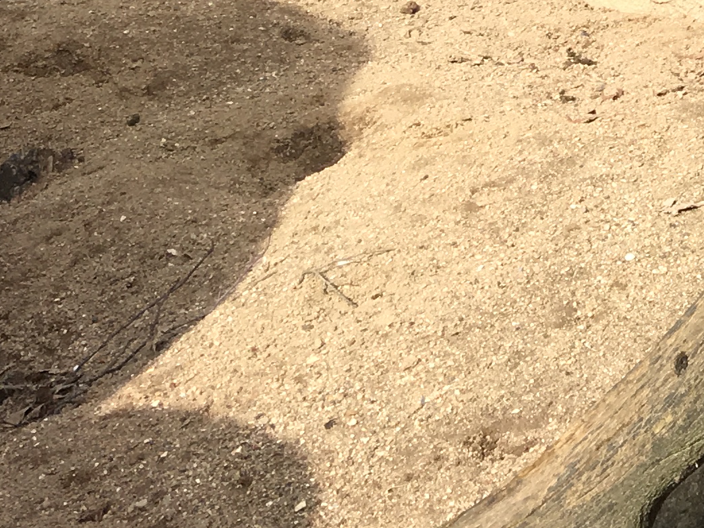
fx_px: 2278
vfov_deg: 12.3
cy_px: -363
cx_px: 1343
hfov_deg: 14.9
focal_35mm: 112
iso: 25
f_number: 2.2
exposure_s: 1/635
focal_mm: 4.15
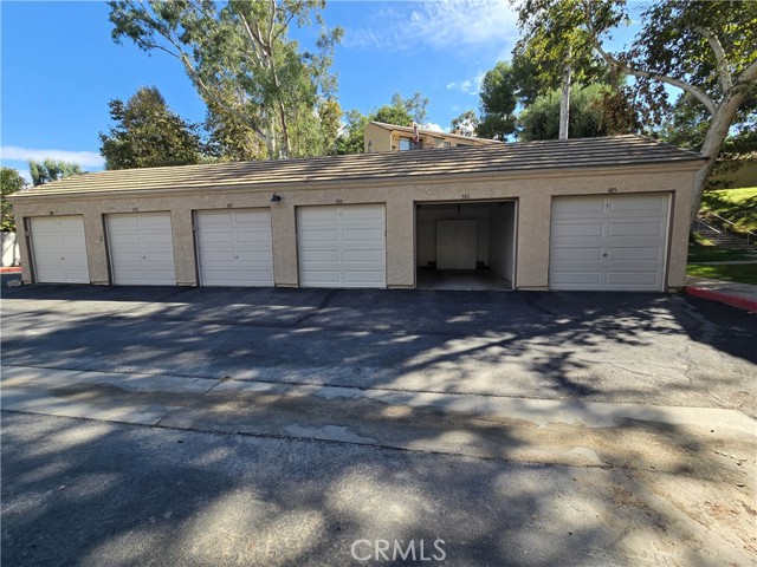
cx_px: 378
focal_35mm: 13
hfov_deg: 106.2
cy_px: 284
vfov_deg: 89.9
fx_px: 284
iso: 50
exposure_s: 1/854
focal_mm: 2.2
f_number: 2.2
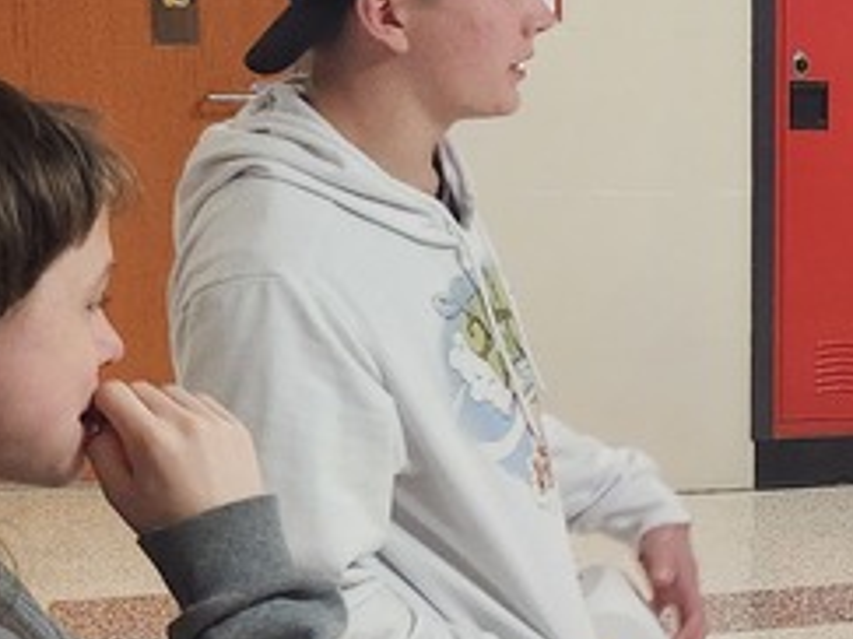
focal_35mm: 97
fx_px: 2389
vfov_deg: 15.2
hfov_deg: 17.6
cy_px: 404
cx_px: 1376
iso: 320
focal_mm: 5.4
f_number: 1.8
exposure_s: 1/120
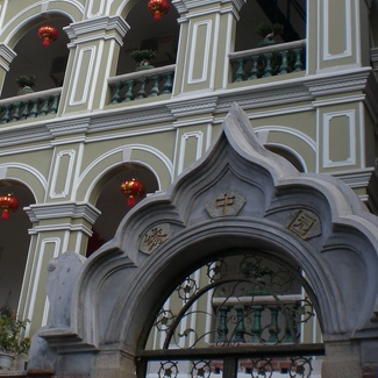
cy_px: 119
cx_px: 108
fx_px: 766
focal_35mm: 62
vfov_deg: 27.5
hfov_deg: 27.4
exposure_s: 1/250
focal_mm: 6.3
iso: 50
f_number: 4.4
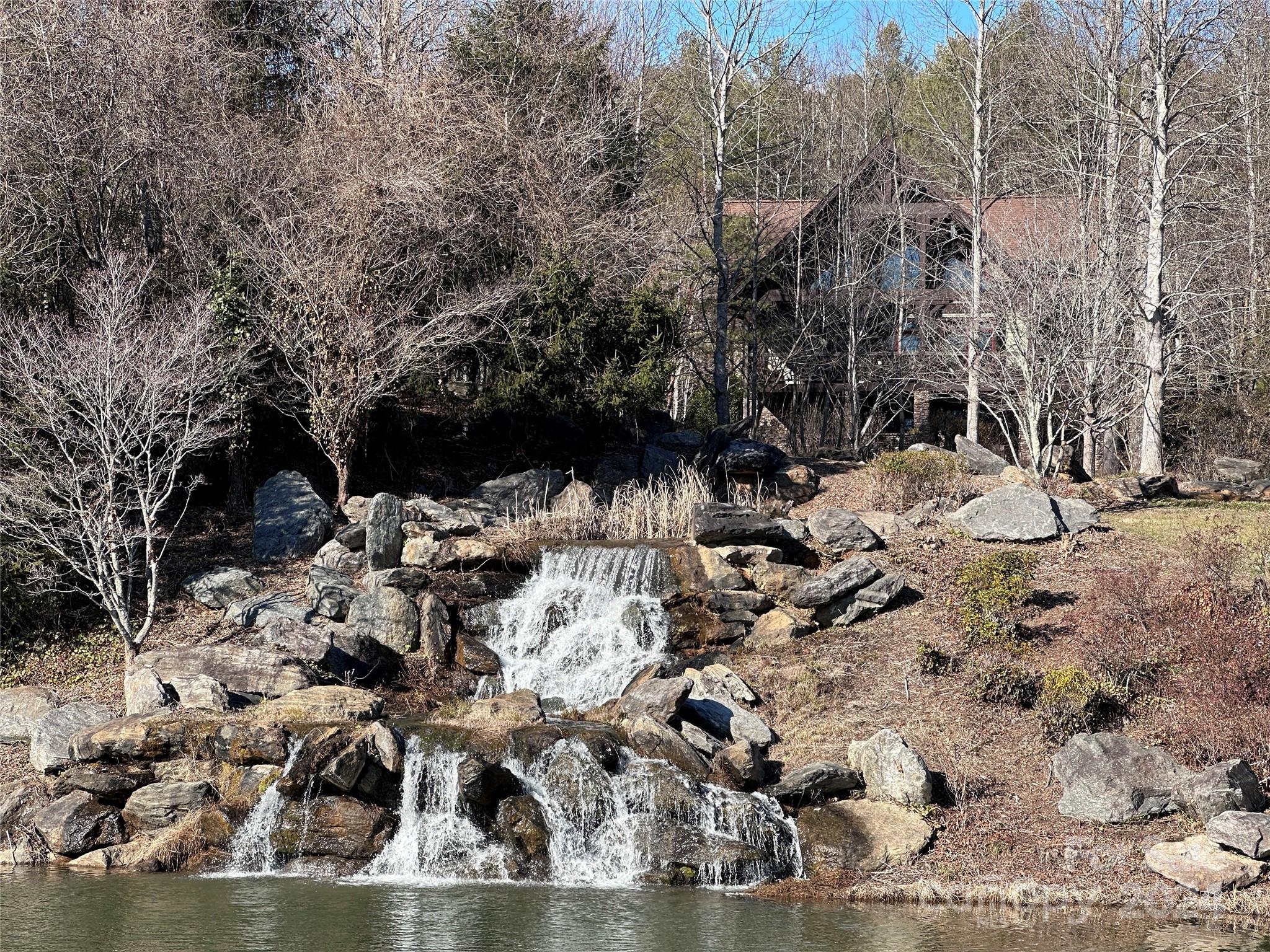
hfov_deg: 25.3
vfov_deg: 19.1
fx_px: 2825
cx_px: 635
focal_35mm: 77
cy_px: 476
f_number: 2.8
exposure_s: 1/336
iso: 32
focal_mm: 9
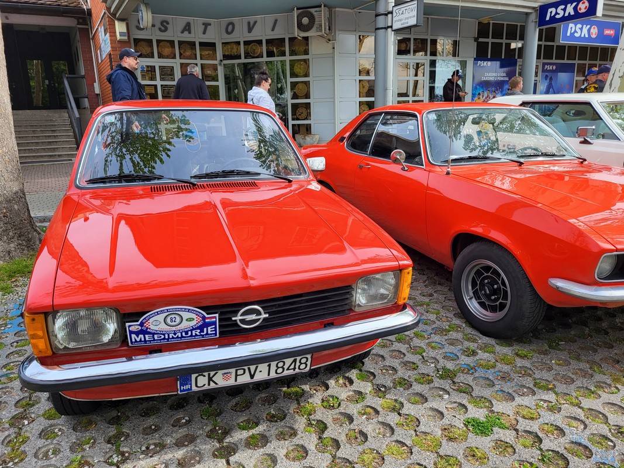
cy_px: 234
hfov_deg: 67.3
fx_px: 469
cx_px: 312
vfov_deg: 53.1
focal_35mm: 26
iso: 40
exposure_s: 1/734
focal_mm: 5.4
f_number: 1.8
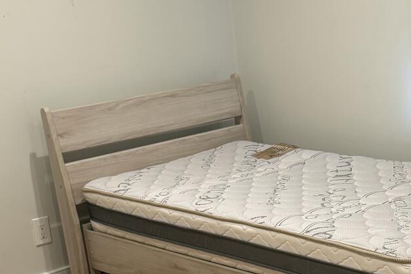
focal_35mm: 80
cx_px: 298
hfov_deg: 25.1
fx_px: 913
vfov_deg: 16.6
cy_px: 290
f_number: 1.78
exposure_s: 1/60
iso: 125
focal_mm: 6.76
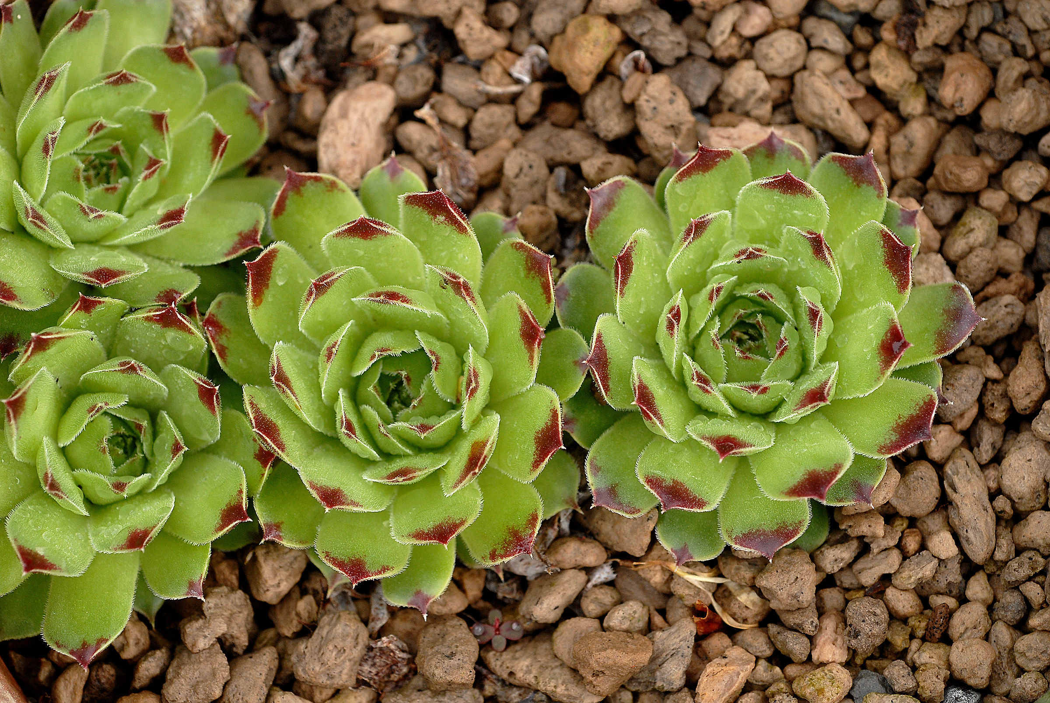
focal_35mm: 90
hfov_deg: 22.6
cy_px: 352
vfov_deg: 15.2
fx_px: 2628
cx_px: 525
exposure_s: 1/125
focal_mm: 60
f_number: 7.1
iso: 200
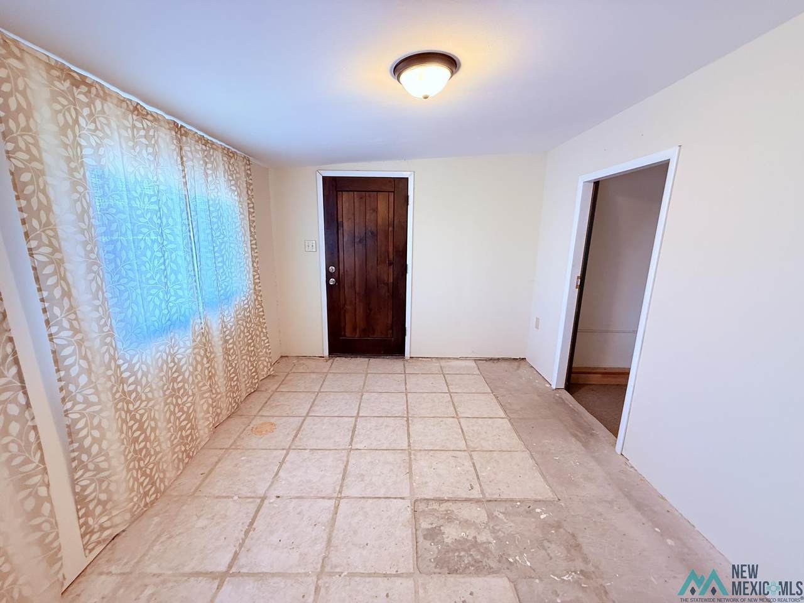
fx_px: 325
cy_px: 302
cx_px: 402
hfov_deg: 102.1
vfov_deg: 85.7
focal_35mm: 14
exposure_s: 1/60
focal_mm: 2.22
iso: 250
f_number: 2.2
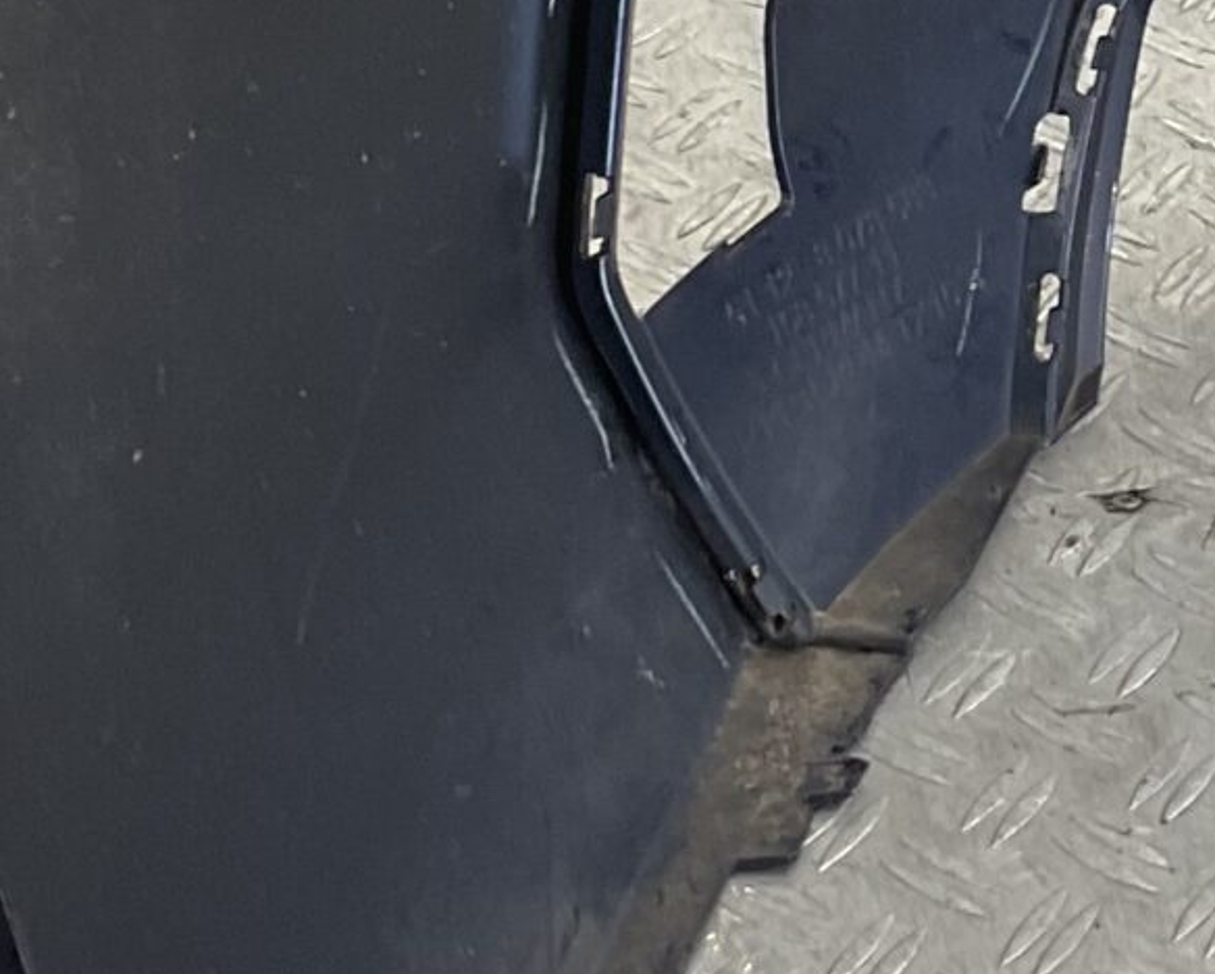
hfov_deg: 15.0
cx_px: 1463
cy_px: 35
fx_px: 4462
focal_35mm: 124
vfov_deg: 12.3
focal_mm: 3
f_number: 1.8
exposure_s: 1/120
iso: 32
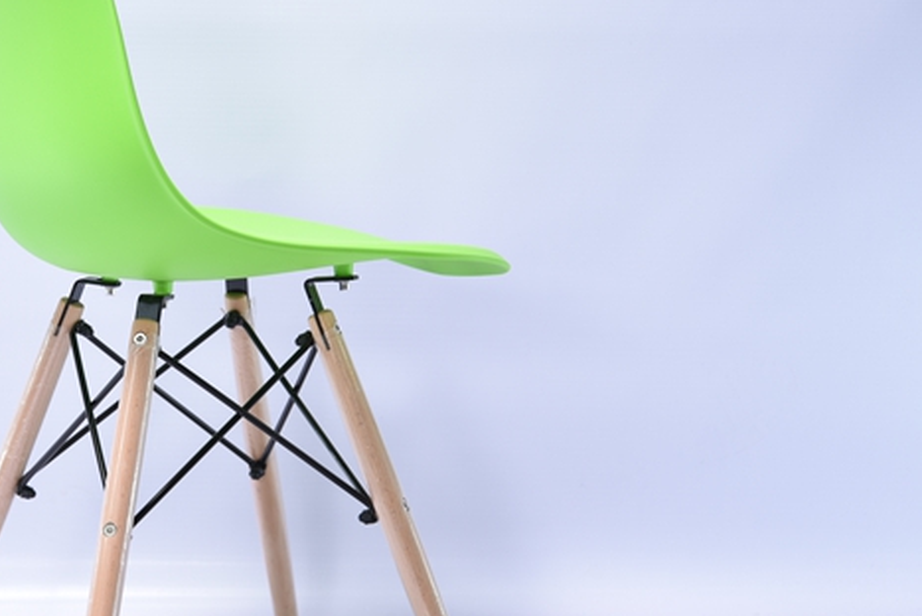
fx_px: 2896
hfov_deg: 18.0
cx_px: 203
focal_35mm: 113
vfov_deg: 12.1
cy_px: 290
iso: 125
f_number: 4.5
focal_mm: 66
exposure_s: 1/50
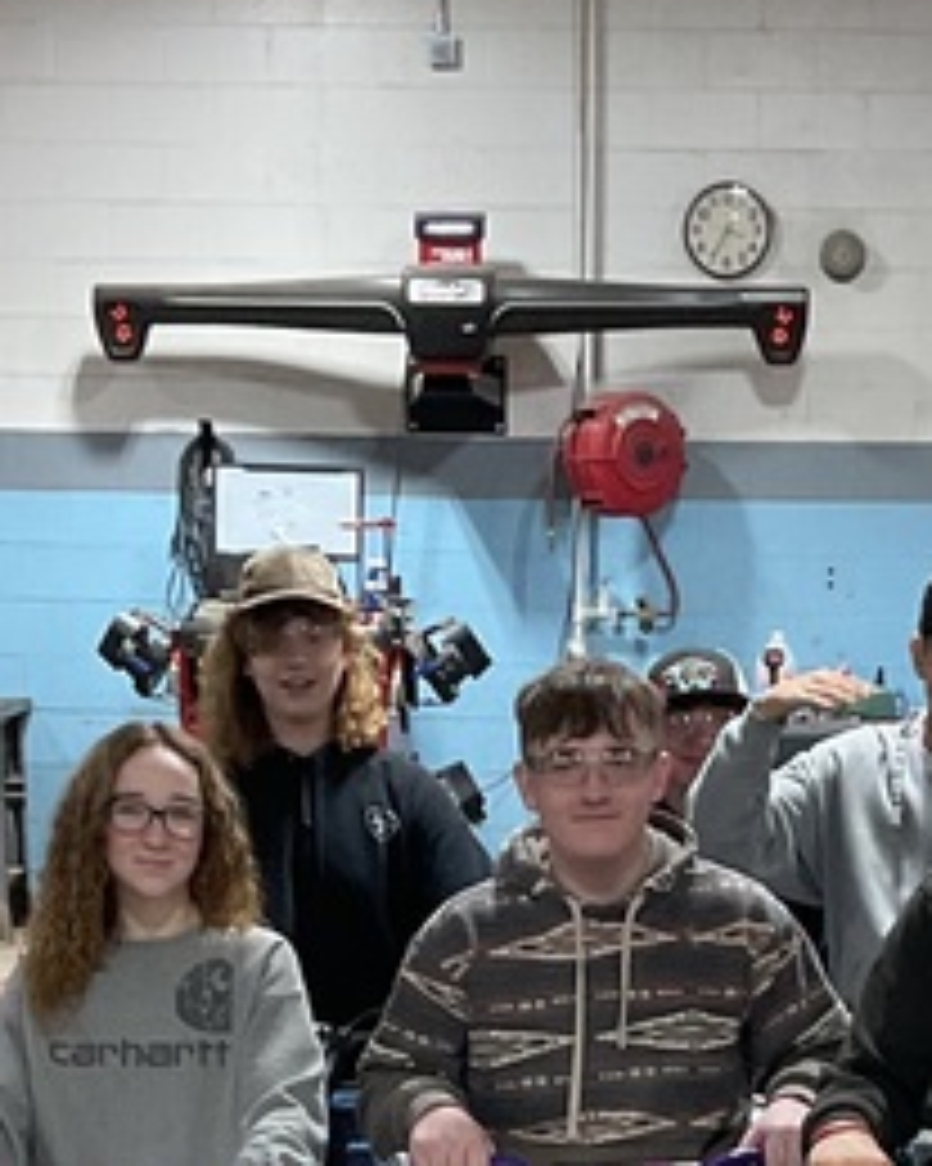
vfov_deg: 15.6
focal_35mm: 112
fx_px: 3864
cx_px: 612
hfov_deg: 13.7
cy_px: 1805
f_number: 1.8
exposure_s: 1/60
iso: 80
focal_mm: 3
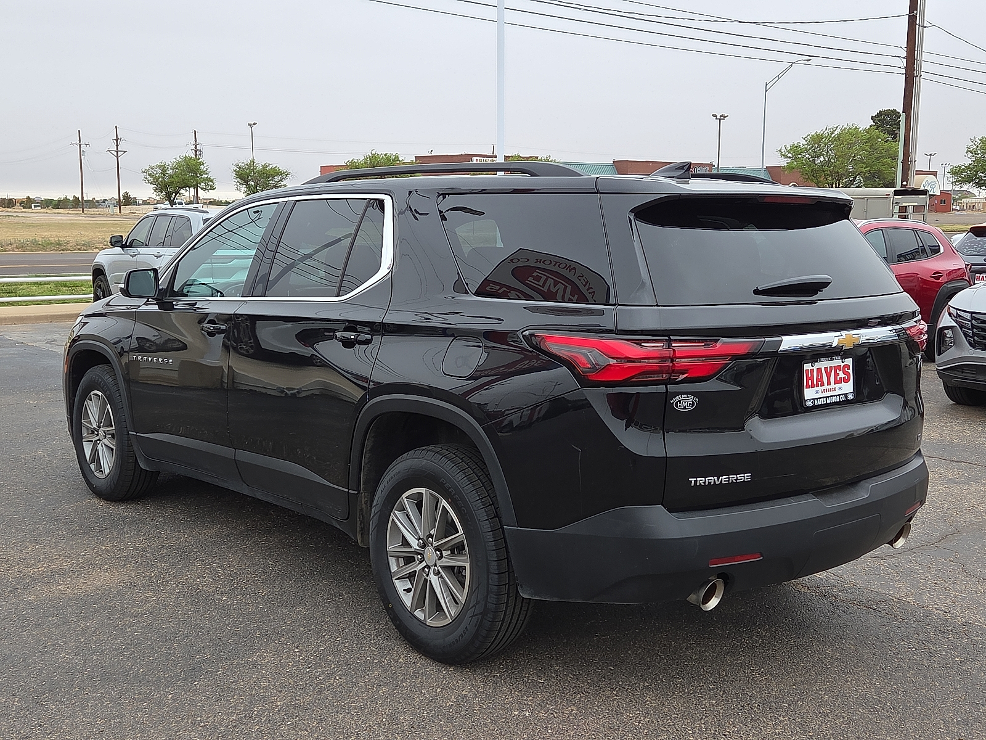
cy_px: 370
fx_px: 1111
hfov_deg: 47.9
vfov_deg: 36.8
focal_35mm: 39
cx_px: 493
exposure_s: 1/833
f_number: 1.8
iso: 76
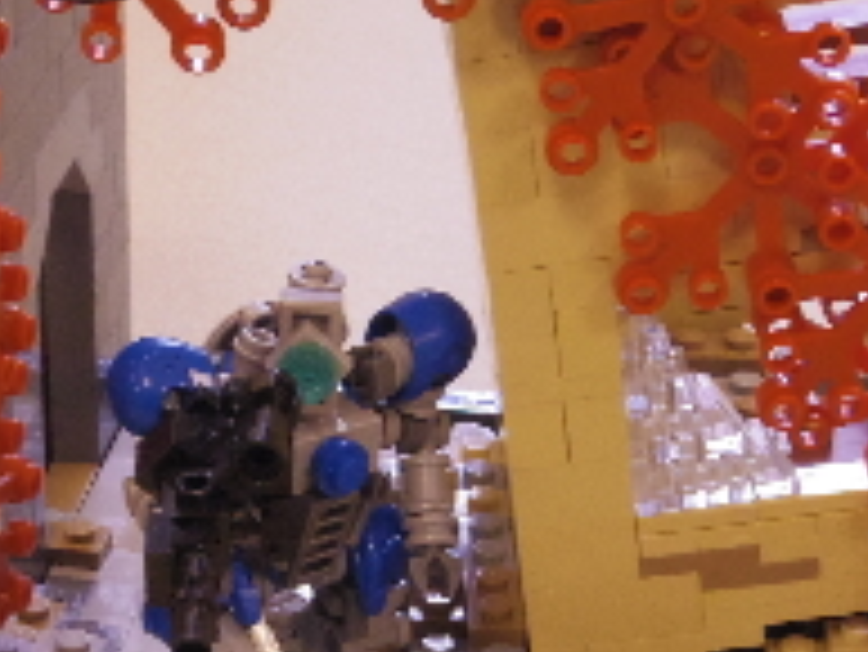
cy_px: 522
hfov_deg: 17.1
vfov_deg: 12.8
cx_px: 333
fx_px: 2885
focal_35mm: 115
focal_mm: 6.8
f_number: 4.5
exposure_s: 1/60
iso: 640
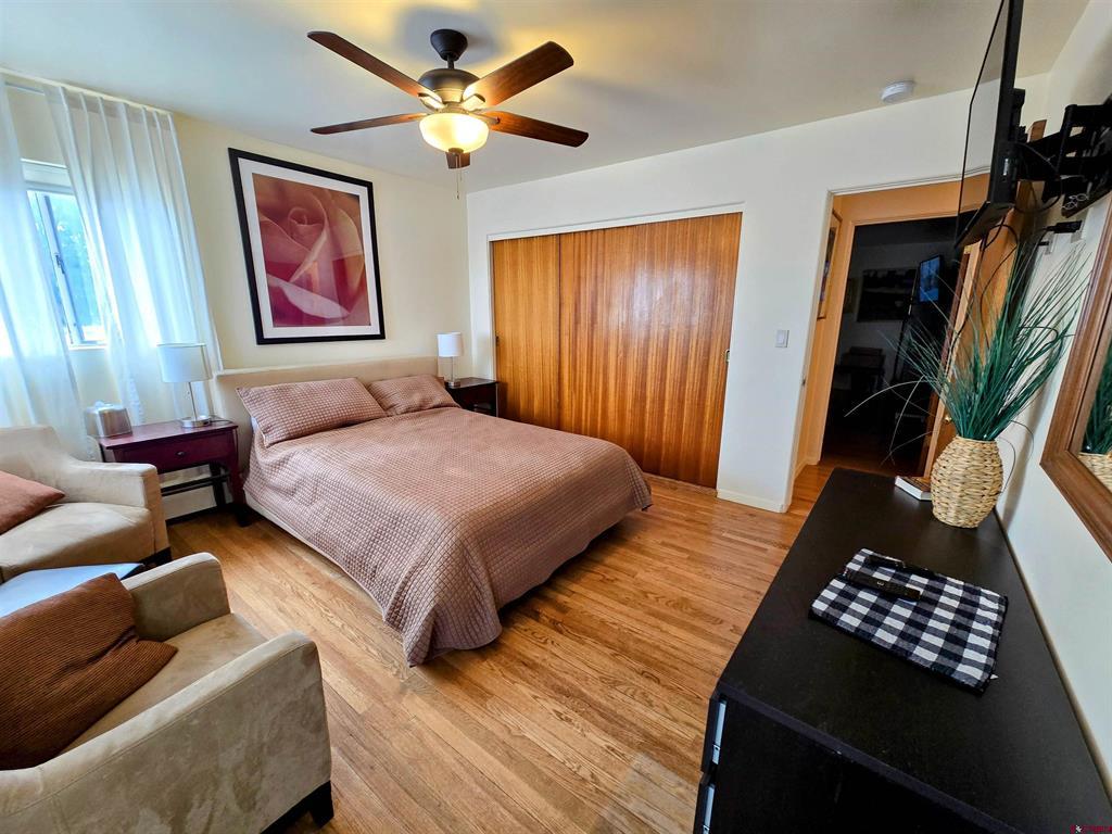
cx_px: 556
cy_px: 417
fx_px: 418
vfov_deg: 89.9
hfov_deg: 106.2
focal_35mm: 13
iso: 125
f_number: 2.2
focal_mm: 2.2
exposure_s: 1/60
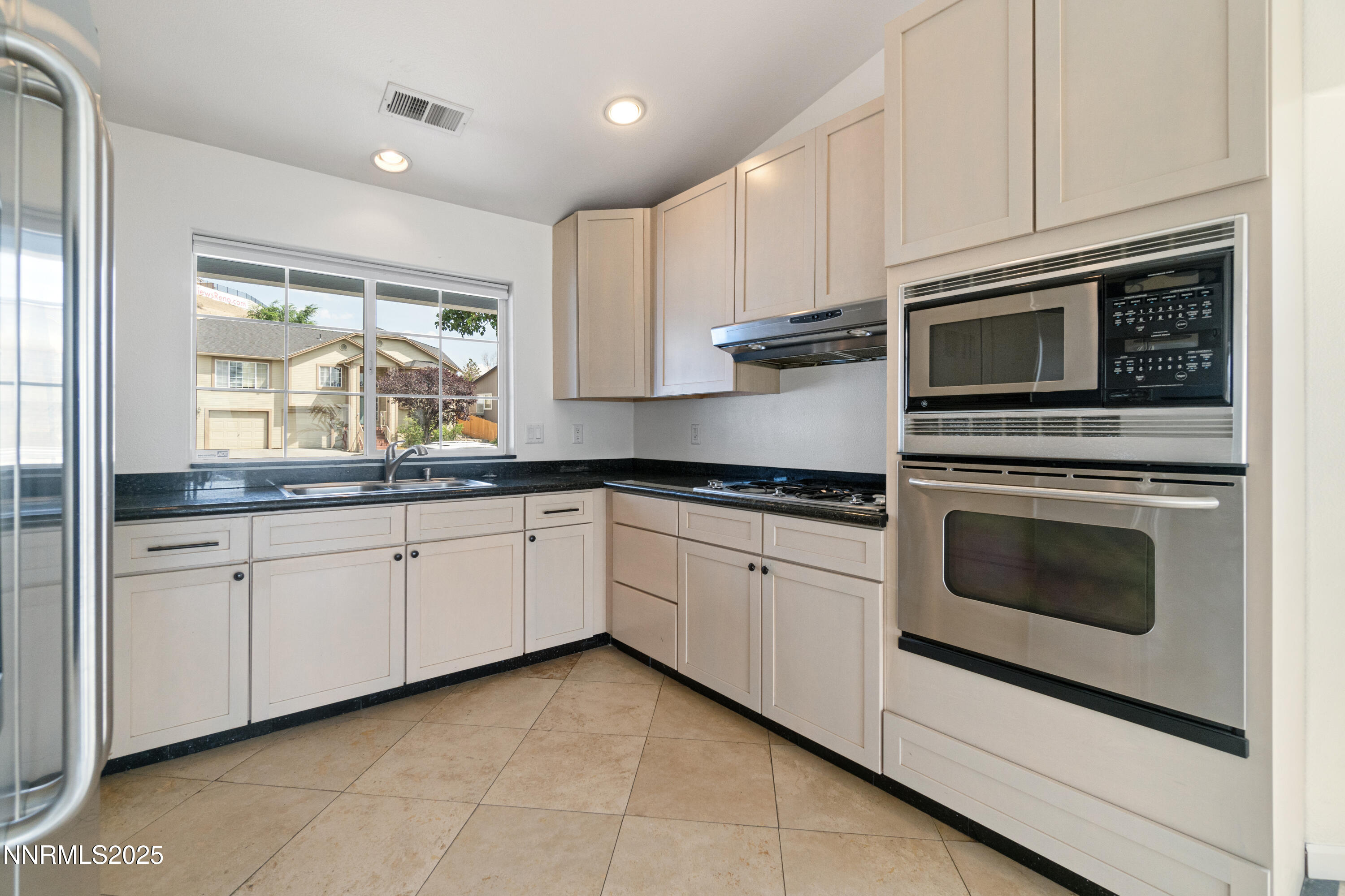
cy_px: 448
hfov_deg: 100.4
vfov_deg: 77.3
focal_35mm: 15
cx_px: 672
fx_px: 560
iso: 2500
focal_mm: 10
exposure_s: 1/60
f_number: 7.1
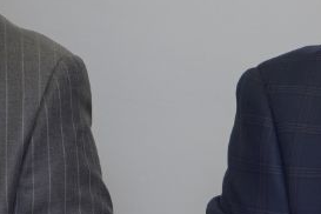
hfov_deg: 4.1
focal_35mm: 500
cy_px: 204
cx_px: 554
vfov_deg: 2.7
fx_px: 4458
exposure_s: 1/100
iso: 200
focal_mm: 105
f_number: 4
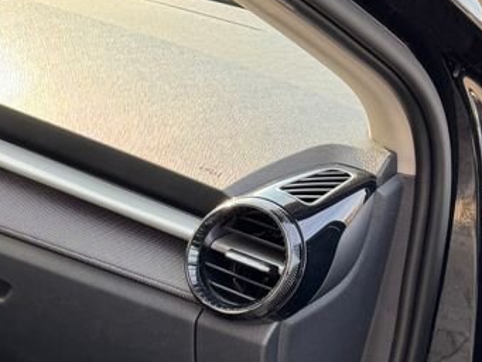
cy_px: 320
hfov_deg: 23.4
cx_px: -168
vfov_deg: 20.1
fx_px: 1003
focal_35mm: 72
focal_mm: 6.76
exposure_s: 1/121
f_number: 1.78
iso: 64
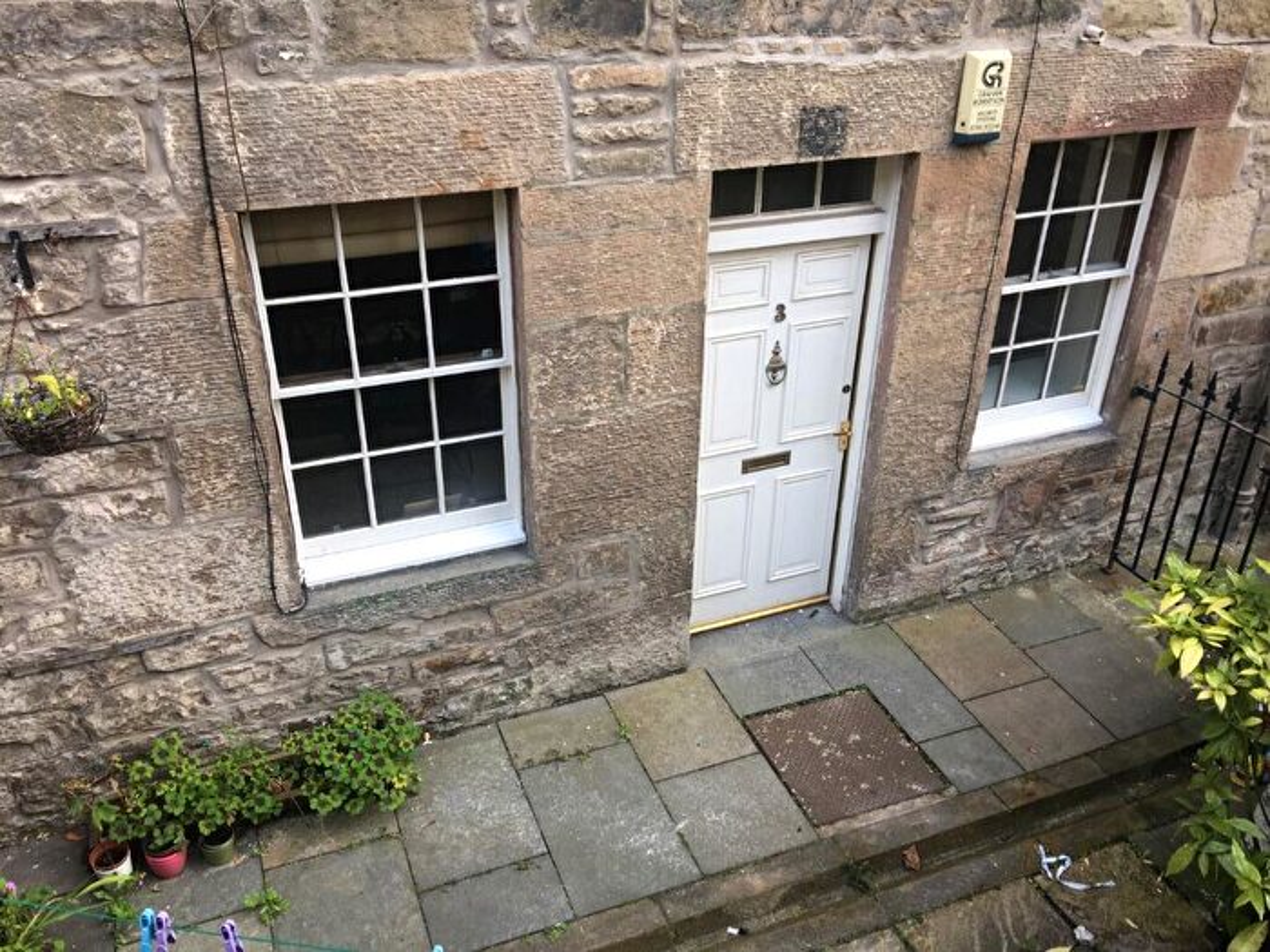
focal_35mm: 29
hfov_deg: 61.7
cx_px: 635
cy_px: 476
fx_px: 1064
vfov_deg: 48.2
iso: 25
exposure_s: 1/120
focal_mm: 4.15
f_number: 2.2
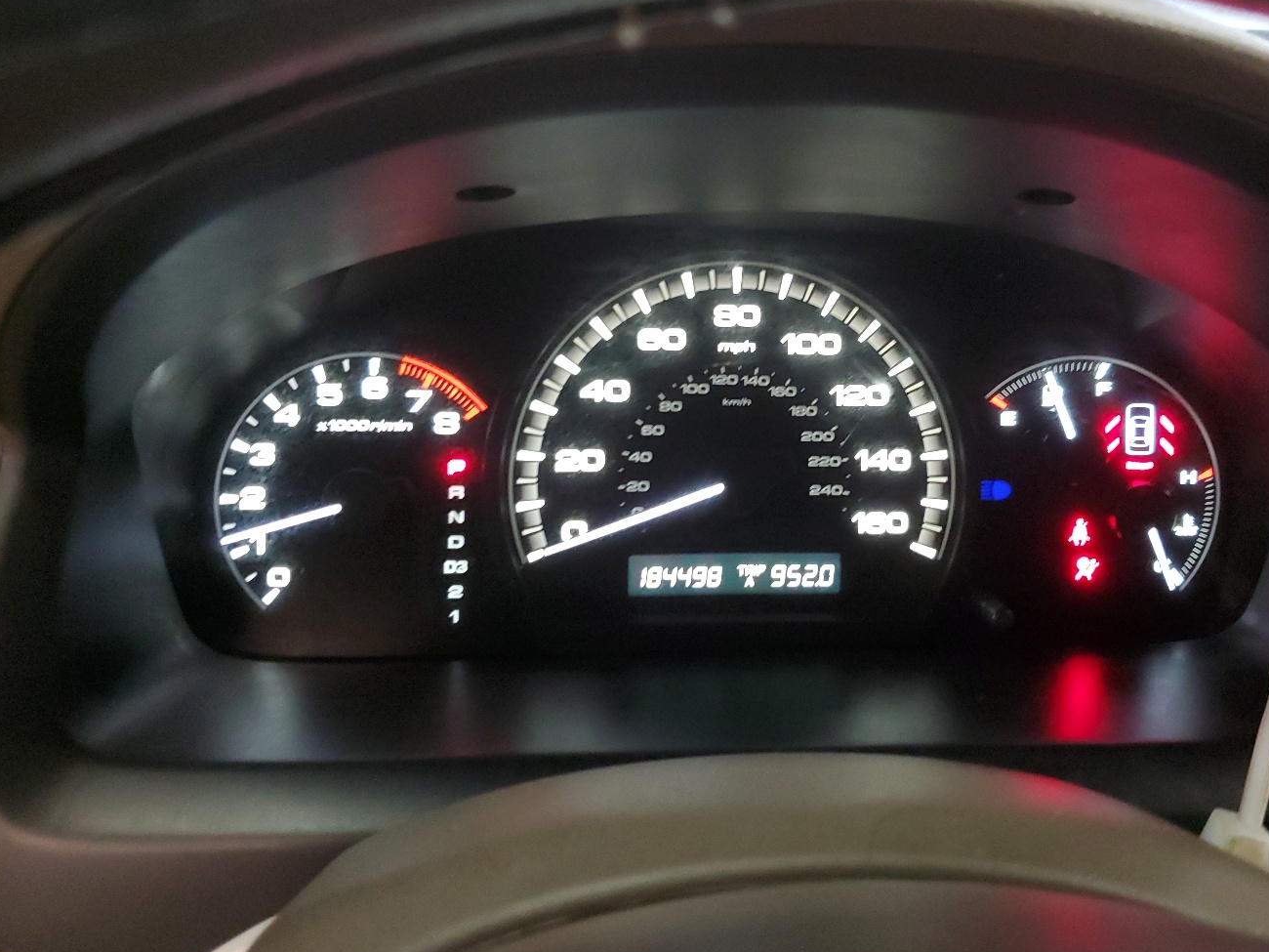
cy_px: 422
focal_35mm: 32
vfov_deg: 44.1
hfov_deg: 56.4
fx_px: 1173
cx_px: 759
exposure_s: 1/15
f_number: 1.5
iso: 325
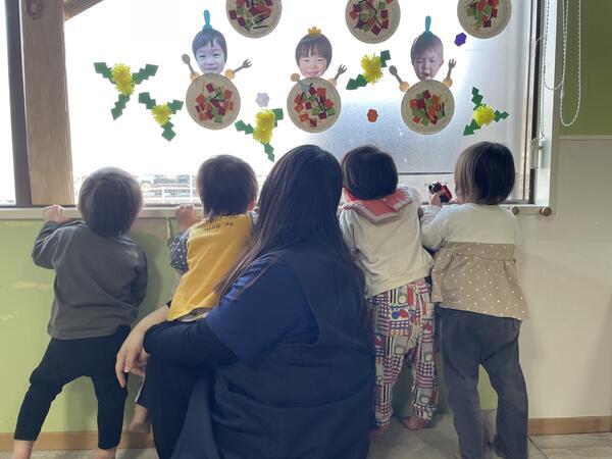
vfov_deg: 53.1
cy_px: 230
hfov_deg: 67.3
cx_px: 306
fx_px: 460
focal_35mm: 26
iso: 100
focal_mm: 4.2
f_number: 1.6
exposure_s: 1/121
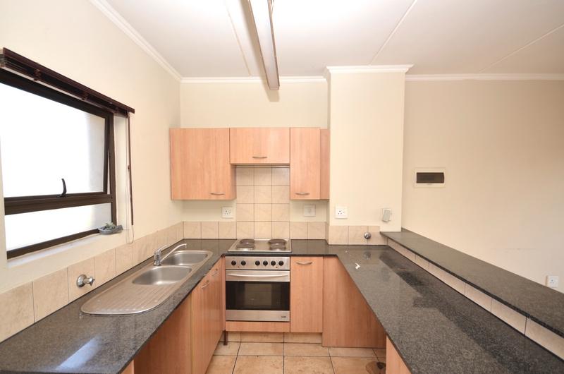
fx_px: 270
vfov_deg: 69.4
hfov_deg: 92.6
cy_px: 187
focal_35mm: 17
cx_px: 282
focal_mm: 11.5
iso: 280
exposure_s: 1/100
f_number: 5
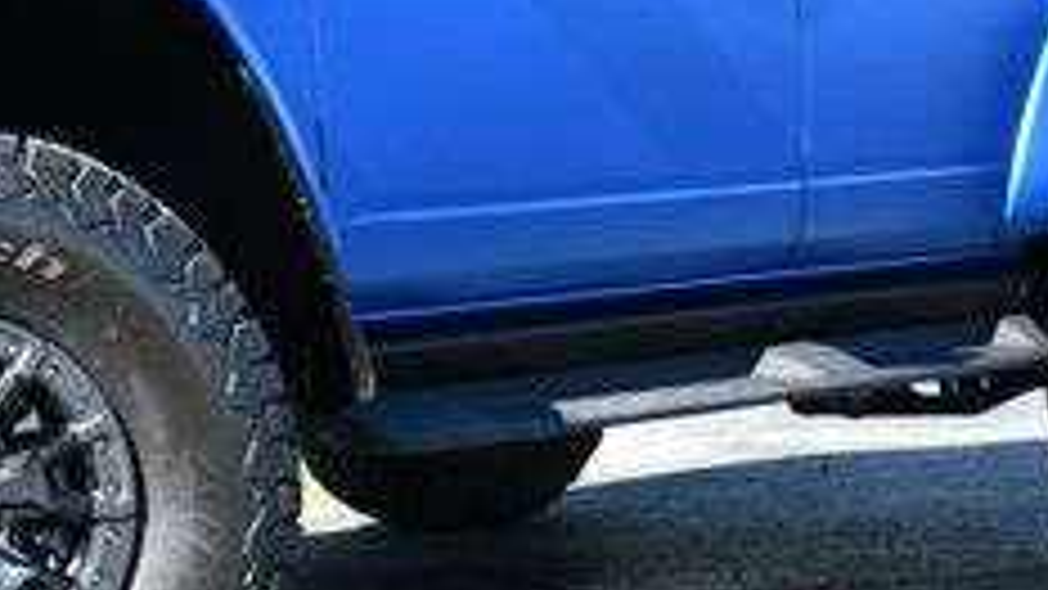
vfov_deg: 8.7
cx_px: 135
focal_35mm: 138
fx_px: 3834
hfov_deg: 15.4
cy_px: 9
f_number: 5.6
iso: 200
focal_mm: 24
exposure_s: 1/250
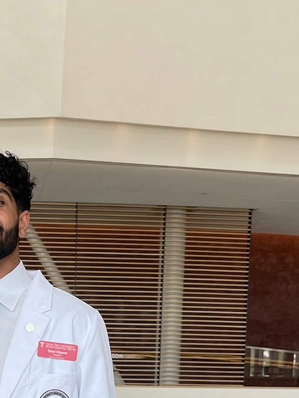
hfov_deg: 18.7
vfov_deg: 23.9
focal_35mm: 77
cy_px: 425
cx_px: 11
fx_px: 887
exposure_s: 1/237
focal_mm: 5.1
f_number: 1.6
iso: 32
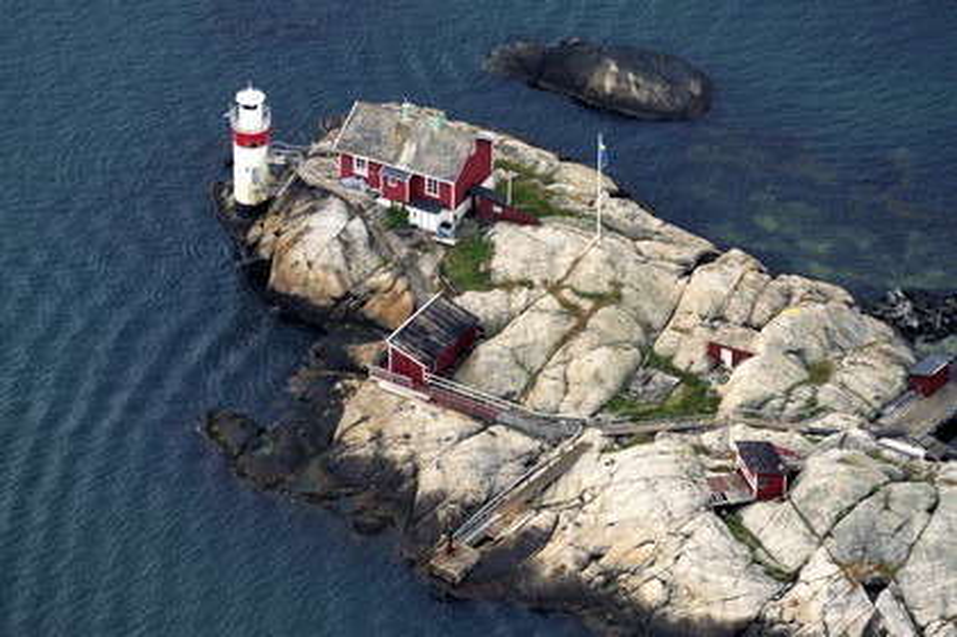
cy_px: 318
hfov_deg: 10.6
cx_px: 478
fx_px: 5180
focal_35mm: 195
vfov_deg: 7.0
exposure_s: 1/2000
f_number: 2.8
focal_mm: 130
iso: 160
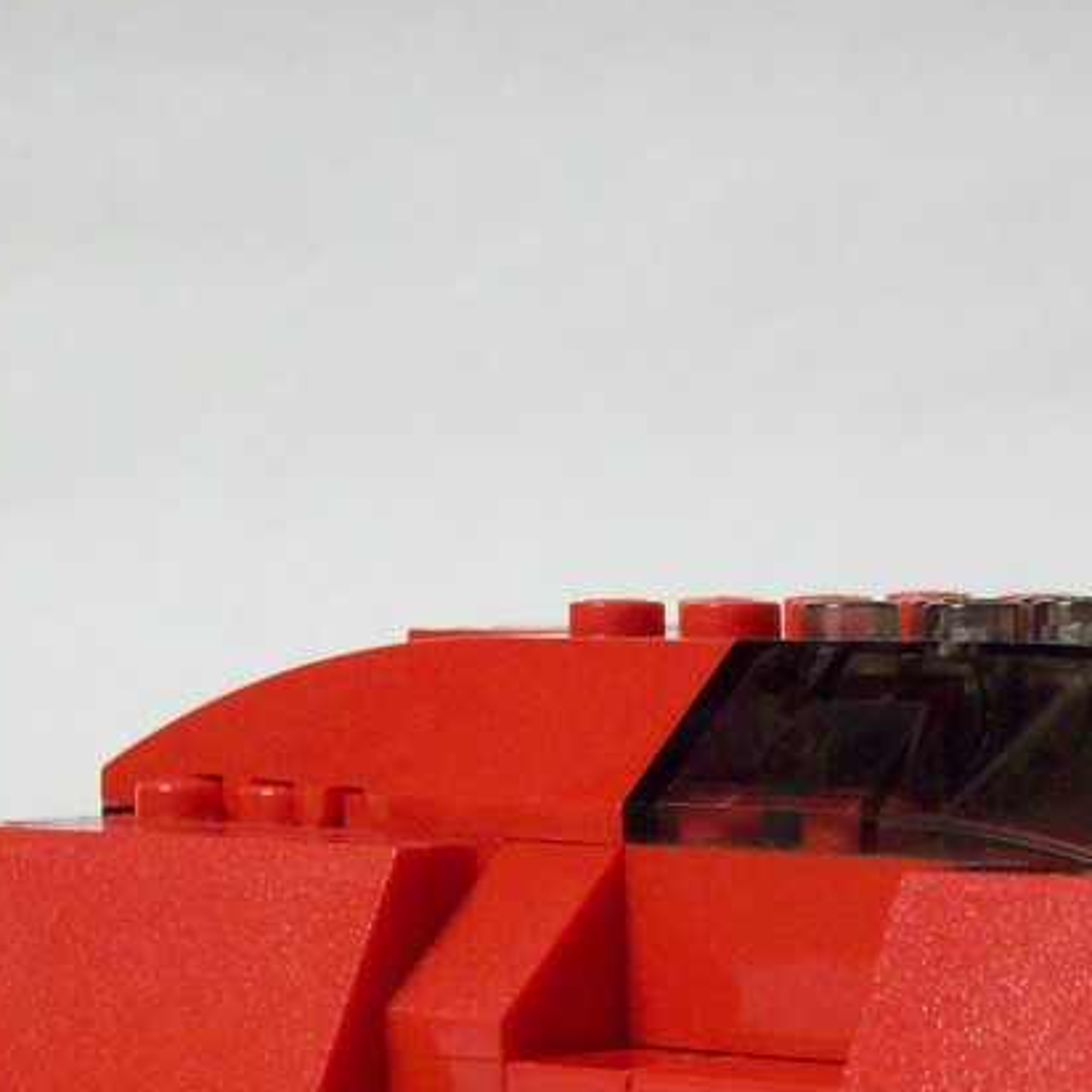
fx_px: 4961
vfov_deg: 12.4
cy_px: 1076
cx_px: 1431
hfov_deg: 12.2
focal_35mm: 139
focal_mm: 9
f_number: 3.4
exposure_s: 1/14.9
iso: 160
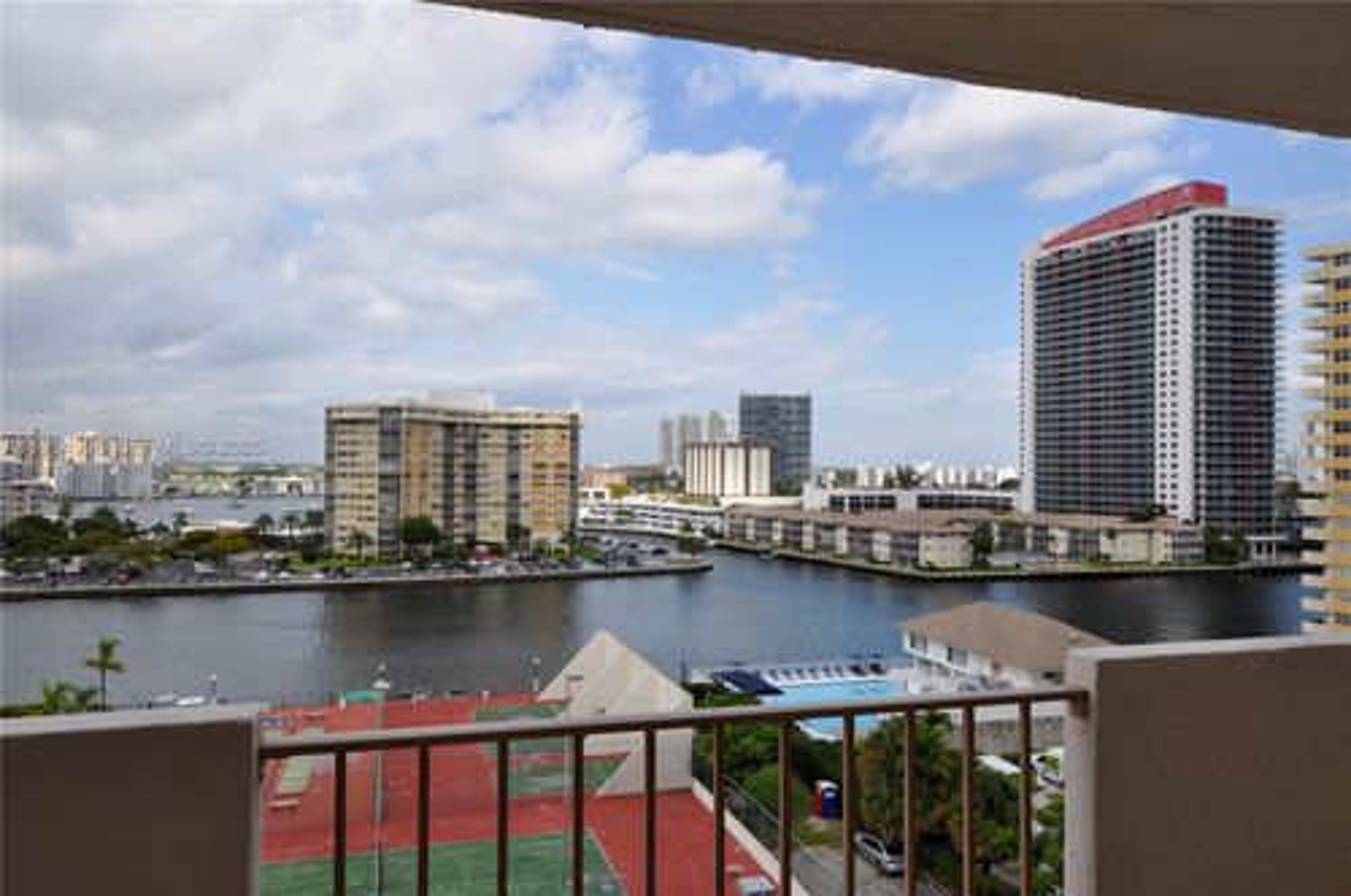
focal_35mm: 26
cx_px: 676
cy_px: 448
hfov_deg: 70.5
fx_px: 956
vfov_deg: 50.3
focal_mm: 17
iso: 200
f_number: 9
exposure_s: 1/320
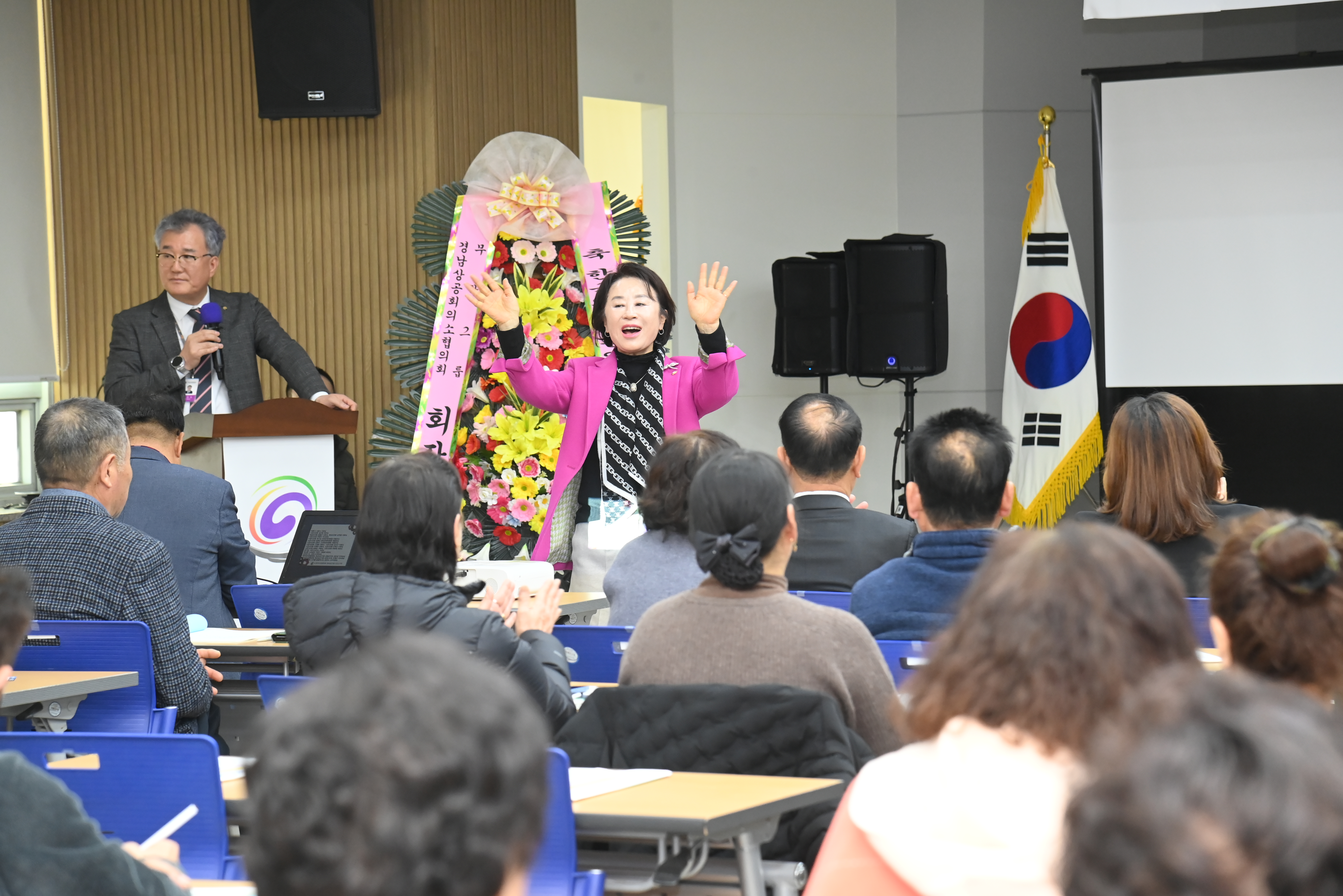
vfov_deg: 13.0
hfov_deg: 19.5
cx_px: 672
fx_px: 3917
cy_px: 448
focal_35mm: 105
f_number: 6.3
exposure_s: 1/250
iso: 3200
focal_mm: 105
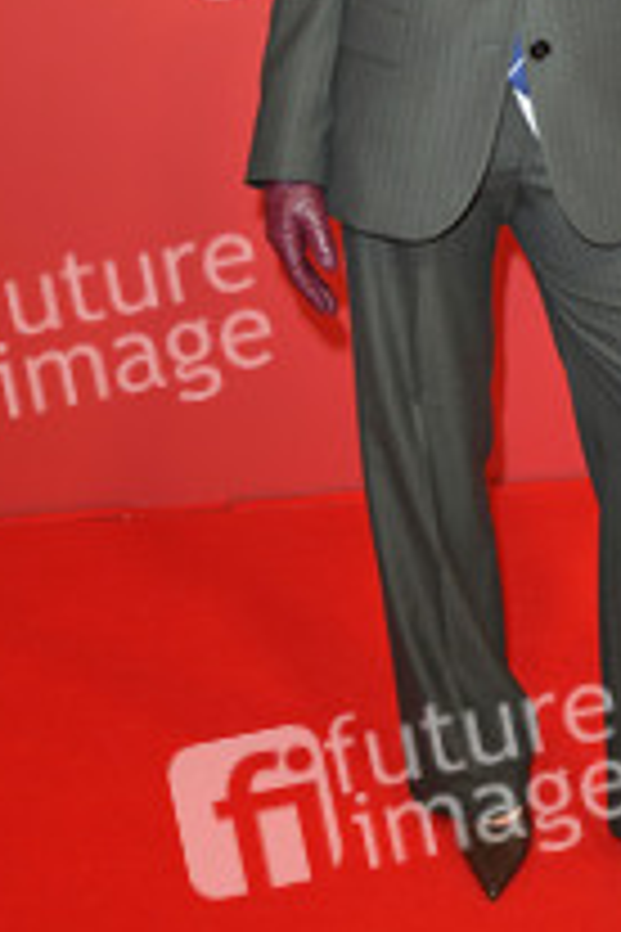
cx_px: 531
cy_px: 117
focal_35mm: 56
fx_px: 1449
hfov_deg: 23.7
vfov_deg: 34.0
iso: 1600
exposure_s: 1/250
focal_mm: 29
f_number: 6.3
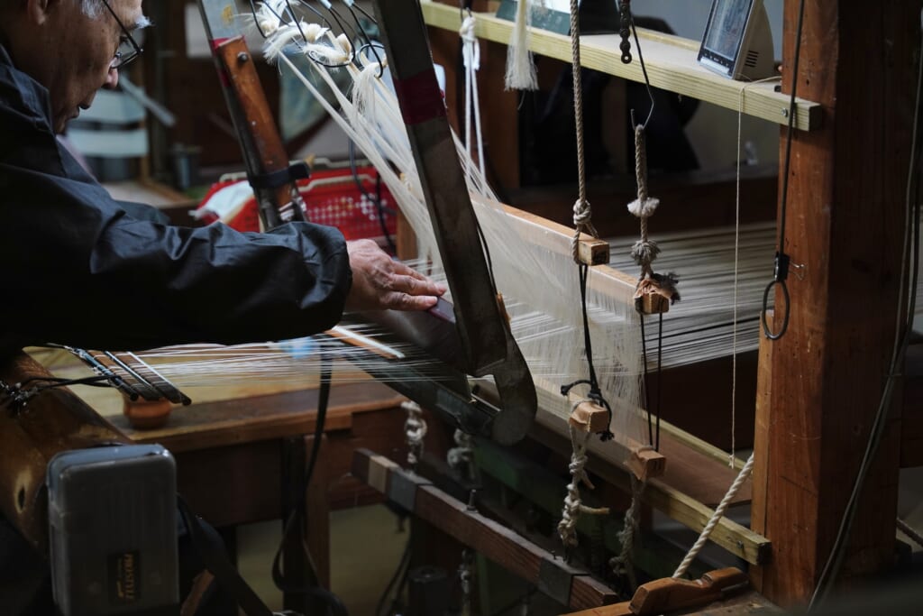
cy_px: 308
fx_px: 2404
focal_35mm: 94
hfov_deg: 21.7
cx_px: 462
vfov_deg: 14.6
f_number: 2.8
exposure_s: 1/320
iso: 800
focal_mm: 62.5
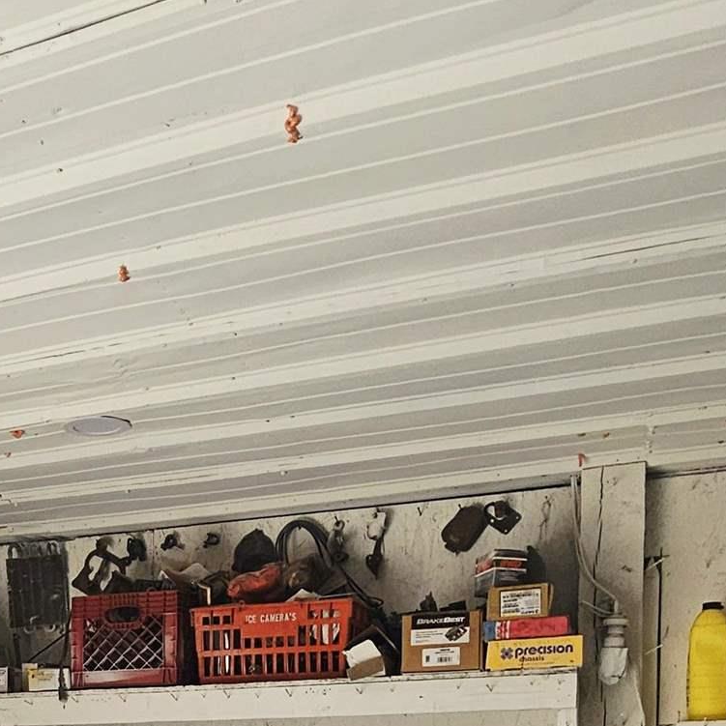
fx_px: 1115
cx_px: 6
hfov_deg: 33.2
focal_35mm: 47
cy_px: 880
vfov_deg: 30.4
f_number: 2.2
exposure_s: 1/400
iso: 50
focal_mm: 2.2
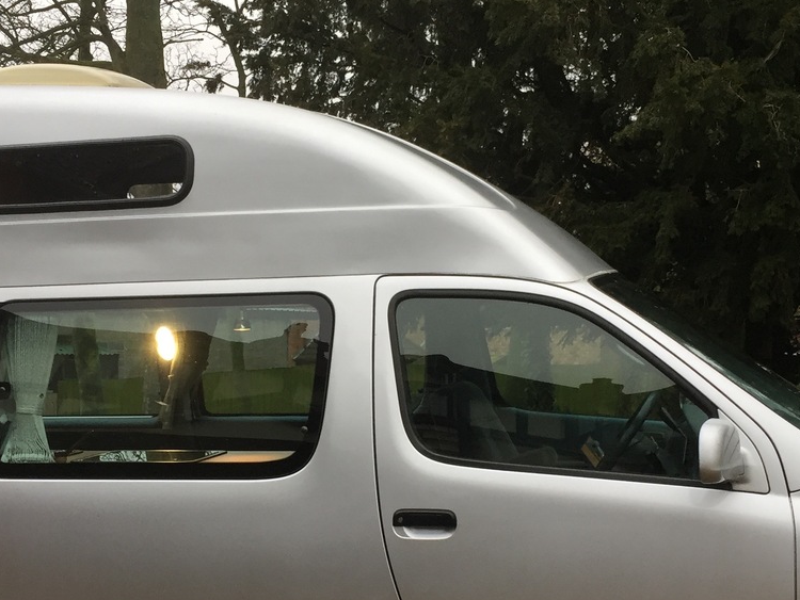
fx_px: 1341
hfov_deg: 33.2
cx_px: 367
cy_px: 425
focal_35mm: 58
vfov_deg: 25.0
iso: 32
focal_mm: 4.15
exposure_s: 1/33
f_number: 2.2
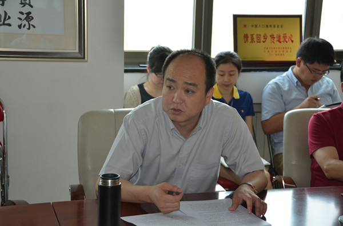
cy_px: 113
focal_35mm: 66
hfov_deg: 30.6
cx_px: 172
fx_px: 627
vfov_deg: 20.5
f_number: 4.5
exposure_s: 1/60
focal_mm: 44
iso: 450
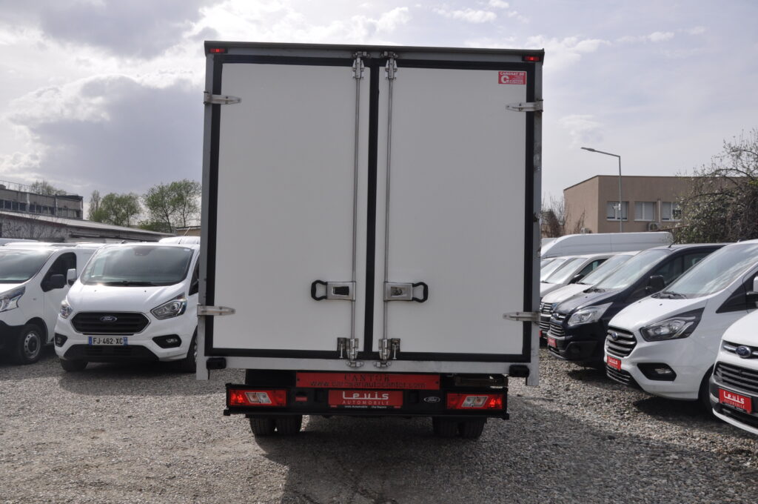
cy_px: 252
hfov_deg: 57.3
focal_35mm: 33
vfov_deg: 39.9
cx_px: 379
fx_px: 694
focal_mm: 22
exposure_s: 1/400
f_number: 10
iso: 400
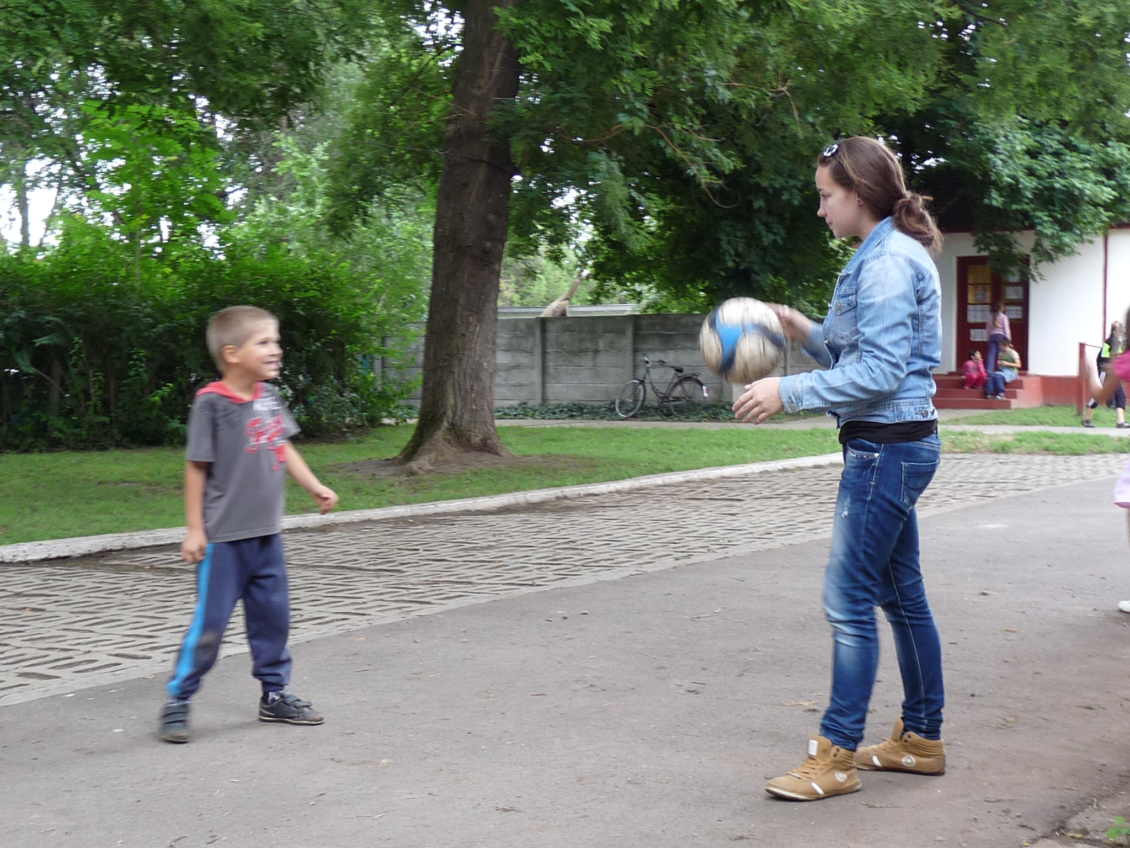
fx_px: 1665
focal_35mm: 51
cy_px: 424
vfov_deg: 28.6
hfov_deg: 37.5
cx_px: 565
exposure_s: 1/30
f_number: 2.8
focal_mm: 5.1
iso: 100
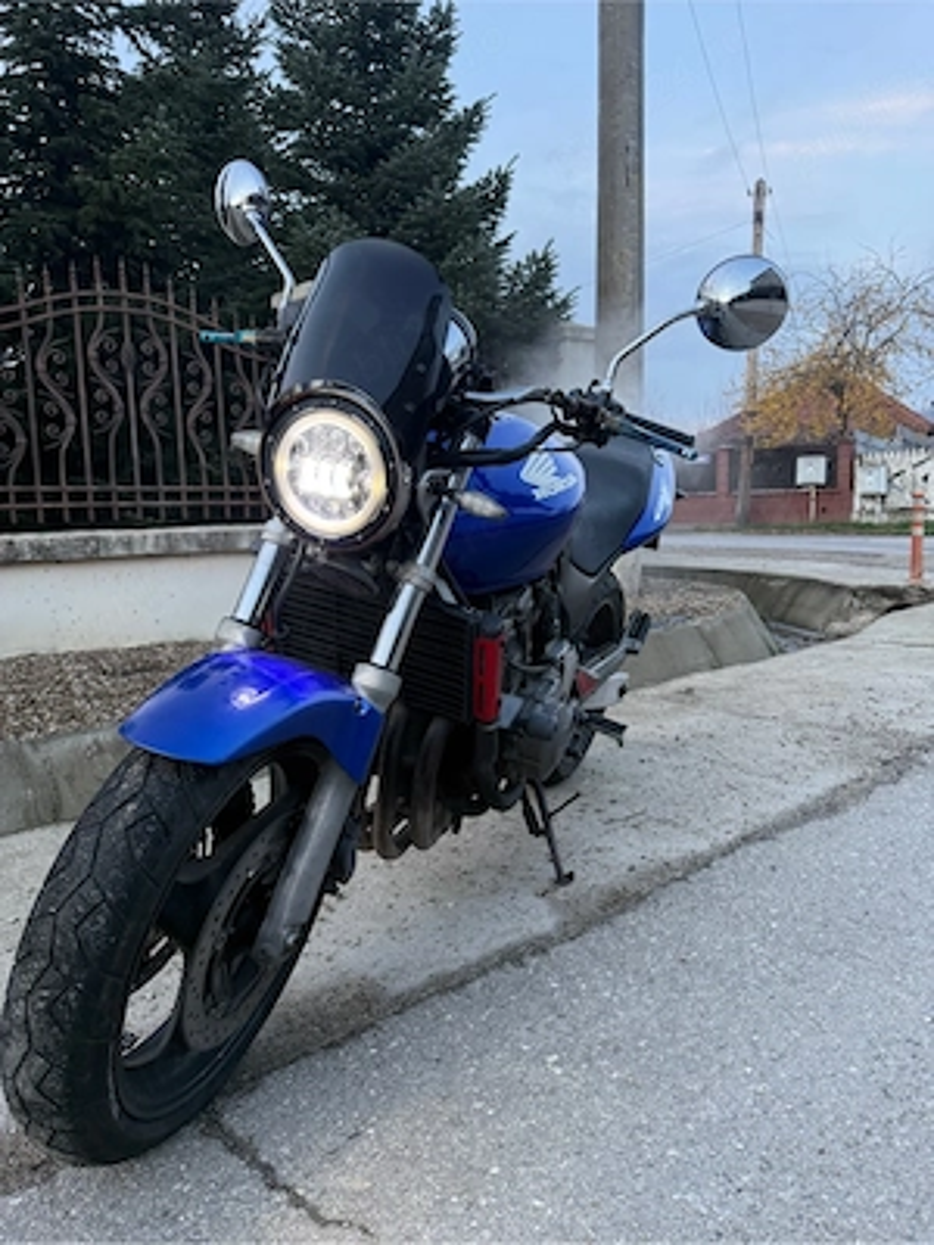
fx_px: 863
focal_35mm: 24
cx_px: 467
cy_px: 622
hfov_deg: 56.8
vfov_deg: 71.6
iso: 200
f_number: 1.78
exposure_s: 1/109
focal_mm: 6.76
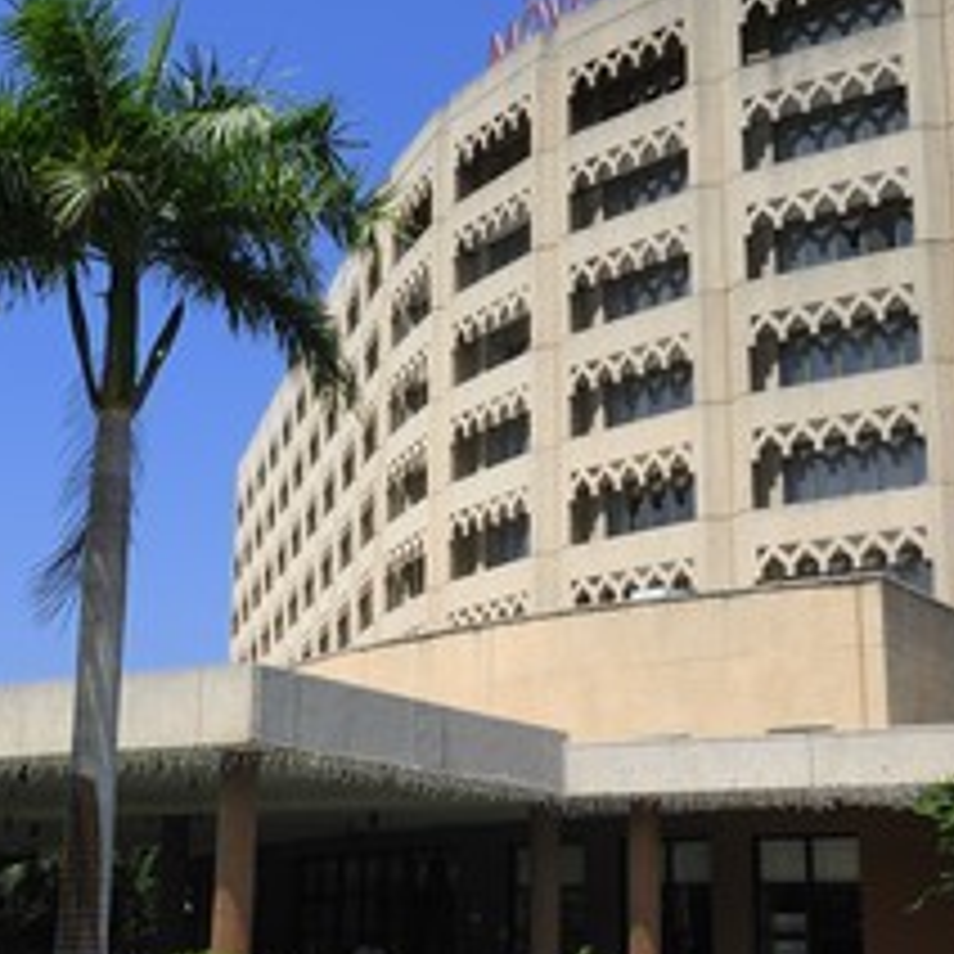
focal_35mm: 64
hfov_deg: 26.9
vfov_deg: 26.8
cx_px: 418
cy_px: 387
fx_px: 1996
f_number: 14
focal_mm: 38
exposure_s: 1/125
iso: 200
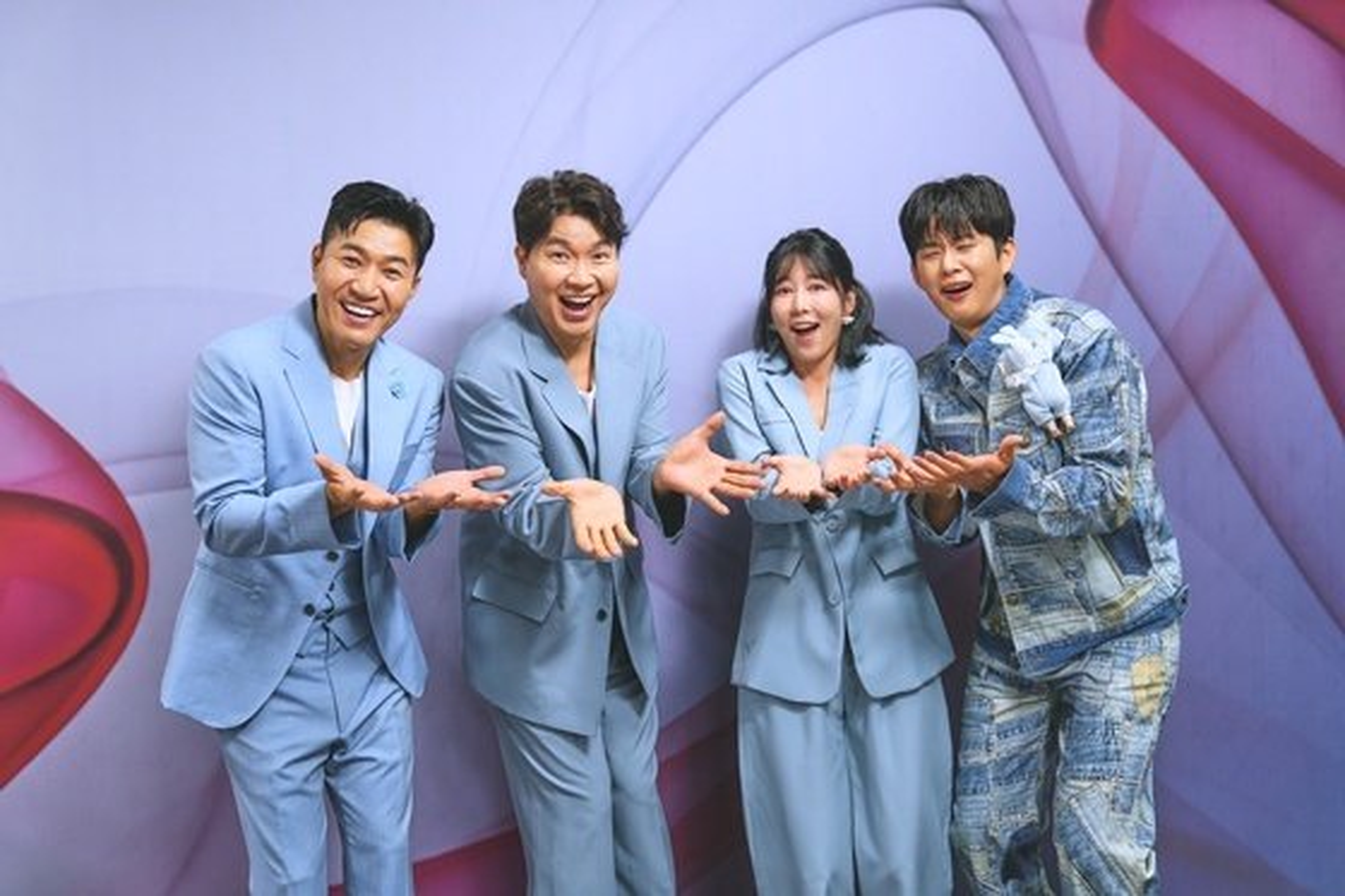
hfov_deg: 57.2
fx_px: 1232
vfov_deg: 39.9
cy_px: 448
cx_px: 672
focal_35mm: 33
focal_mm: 33
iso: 250
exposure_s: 1/125
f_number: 2.8
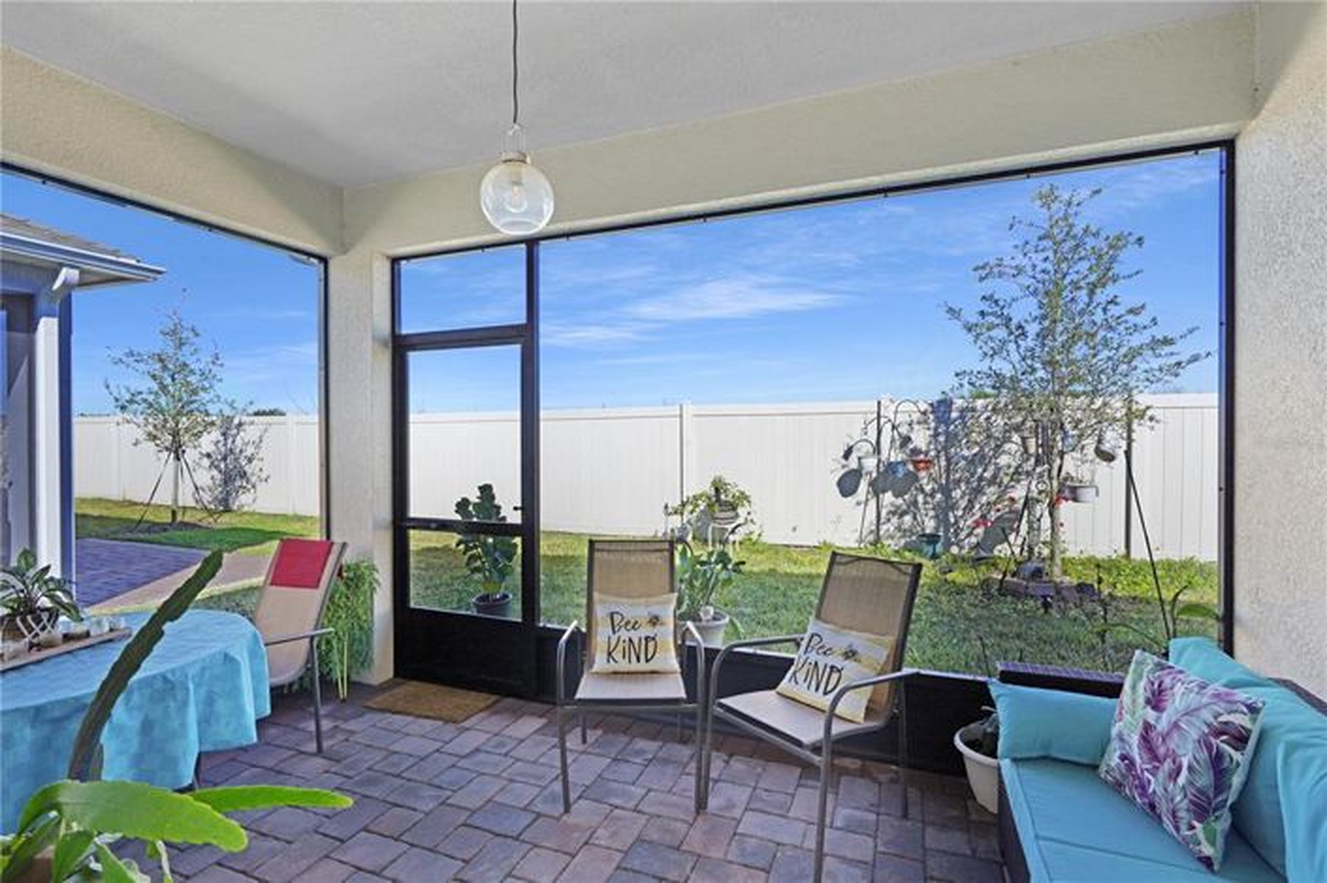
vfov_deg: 73.7
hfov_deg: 96.8
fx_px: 589
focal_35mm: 16
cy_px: 442
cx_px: 664
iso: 200
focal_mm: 16
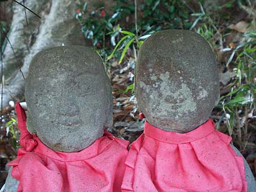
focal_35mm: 94
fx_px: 695
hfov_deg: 20.9
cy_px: 96
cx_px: 128
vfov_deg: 15.7
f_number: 4.3
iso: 200
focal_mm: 15.4
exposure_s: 1/30
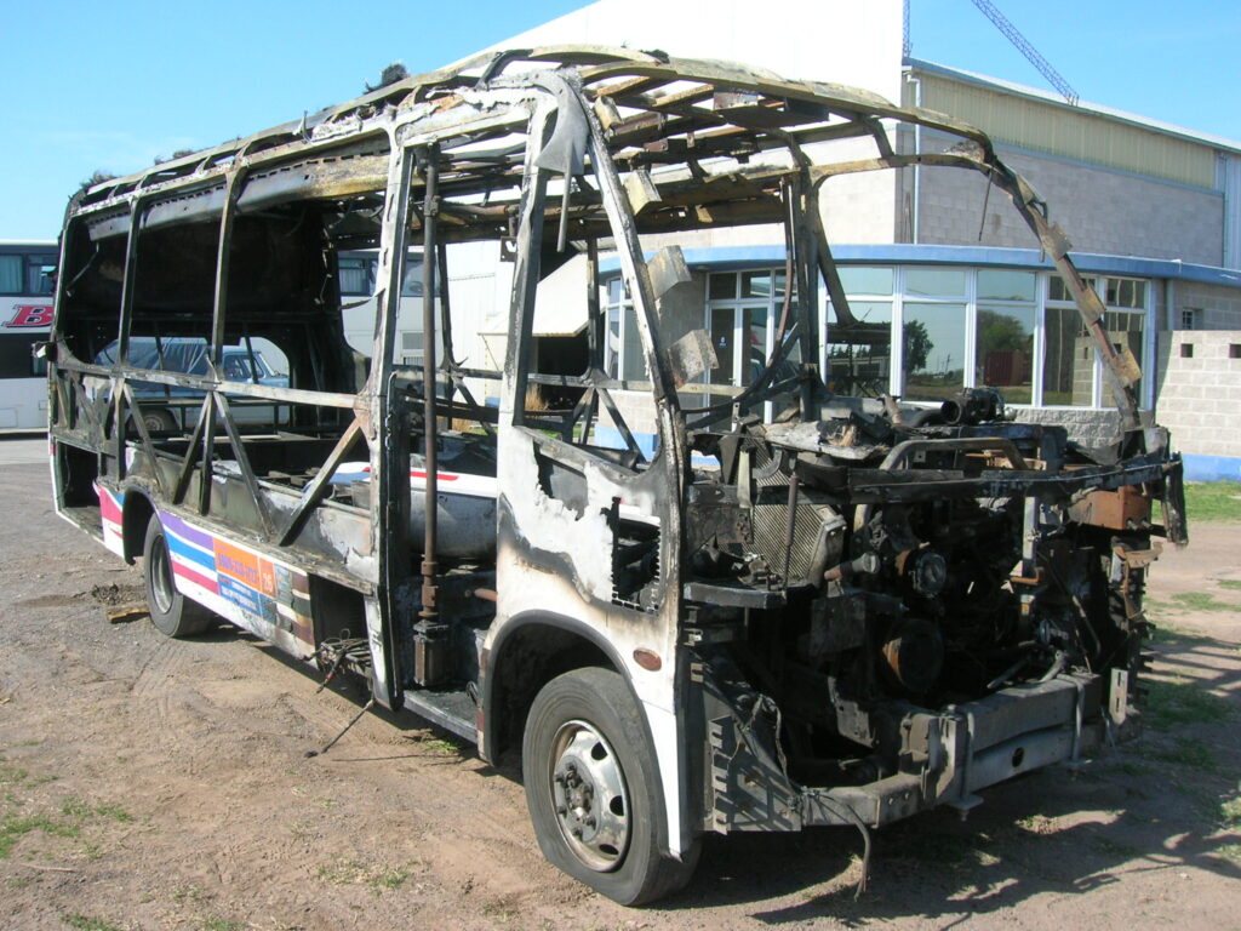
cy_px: 466
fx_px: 1219
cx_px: 620
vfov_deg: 41.8
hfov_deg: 54.0
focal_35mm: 34
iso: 50
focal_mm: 5.7
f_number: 4.9
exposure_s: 1/220
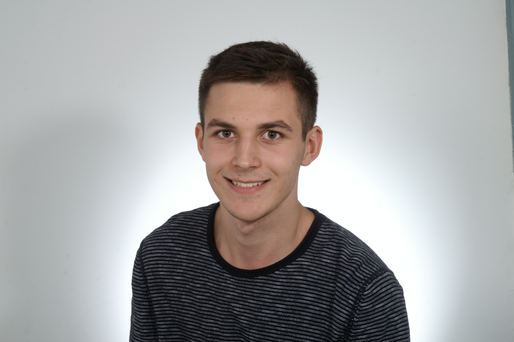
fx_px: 1284
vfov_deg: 15.2
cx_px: 257
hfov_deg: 22.6
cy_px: 171
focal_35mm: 90
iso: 100
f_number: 18
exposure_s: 1/100
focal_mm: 60
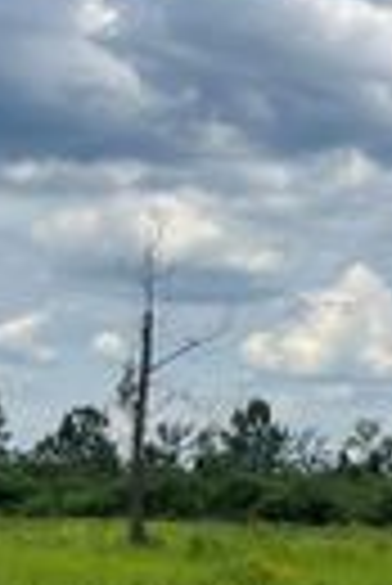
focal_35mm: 104
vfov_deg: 19.5
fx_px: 1694
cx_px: 1014
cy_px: 416
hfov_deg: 10.7
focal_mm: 5.1
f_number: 1.6
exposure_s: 1/4149
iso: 50
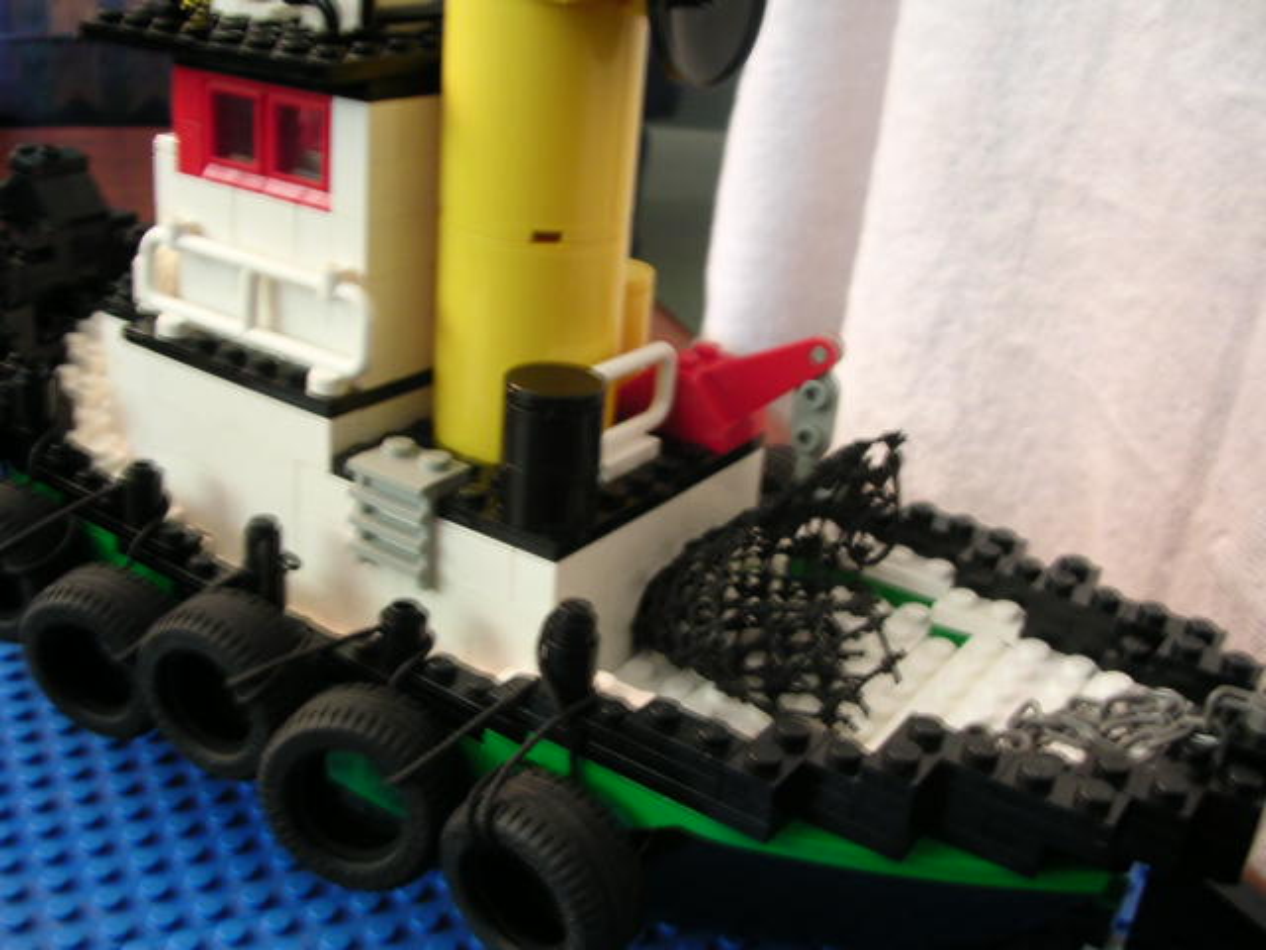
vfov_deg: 37.7
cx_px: 633
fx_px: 1390
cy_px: 475
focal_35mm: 38
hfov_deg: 49.0
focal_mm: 5.8
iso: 160
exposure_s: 1/3.2
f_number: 2.8
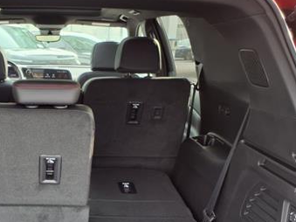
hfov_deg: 36.0
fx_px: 436
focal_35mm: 51
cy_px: 170
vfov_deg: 28.1
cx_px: 50
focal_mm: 3.58
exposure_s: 1/120
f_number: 1.9
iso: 50
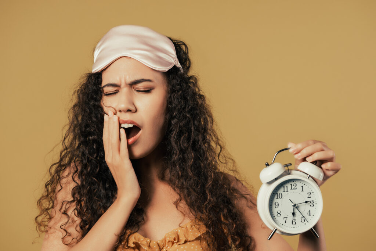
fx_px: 940
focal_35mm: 90
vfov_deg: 15.2
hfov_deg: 22.6
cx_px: 188
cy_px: 126
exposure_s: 1/125
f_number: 5.6
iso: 100
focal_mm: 90
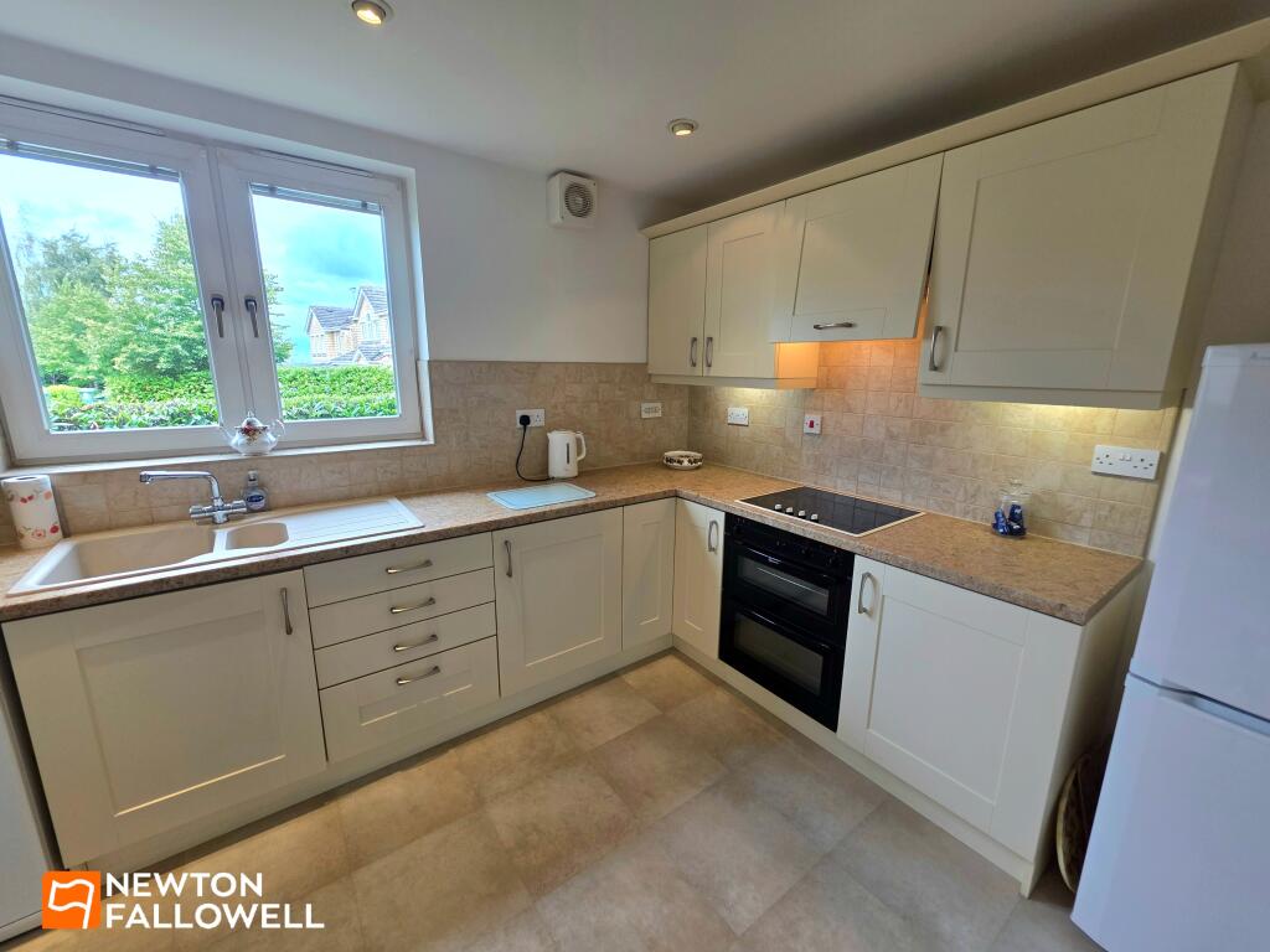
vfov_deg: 89.9
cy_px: 476
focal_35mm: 13
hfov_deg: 106.2
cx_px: 635
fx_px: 477
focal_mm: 2.2
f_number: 1.9
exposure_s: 1/115
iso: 40
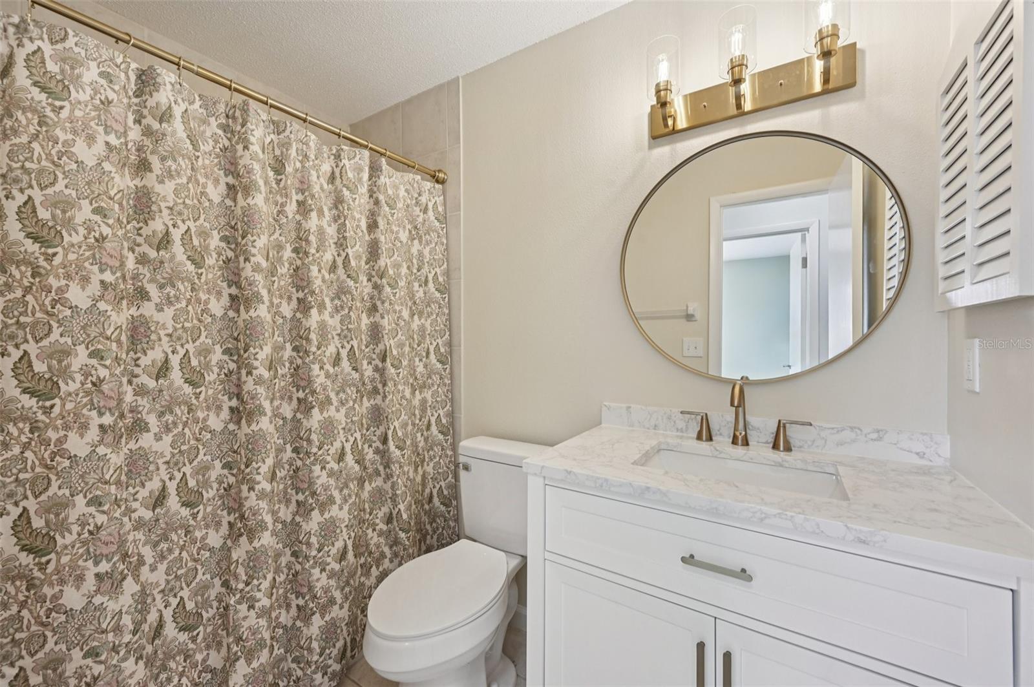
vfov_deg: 81.1
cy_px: 344
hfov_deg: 104.3
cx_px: 517
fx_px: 402
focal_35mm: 14
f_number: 8
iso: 400
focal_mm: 14
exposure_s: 1/50
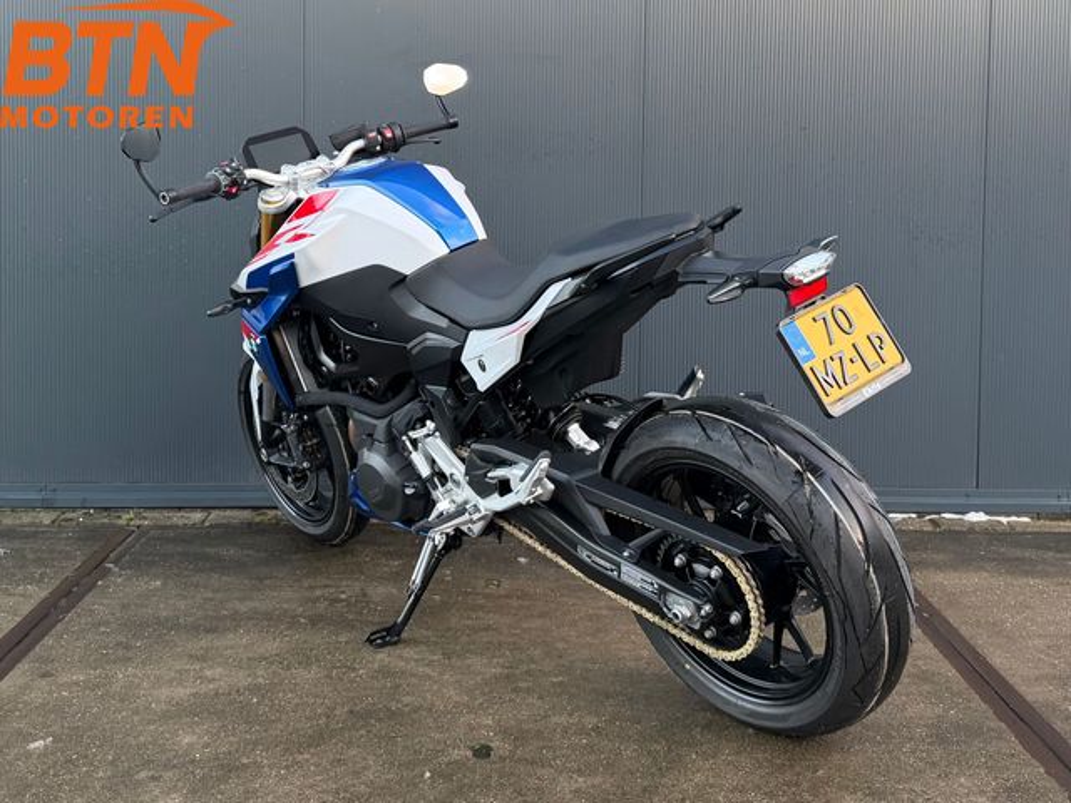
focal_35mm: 24
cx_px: 536
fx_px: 743
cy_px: 402
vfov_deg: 56.8
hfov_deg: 71.6
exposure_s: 1/86
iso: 200
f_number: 1.78
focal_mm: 6.76
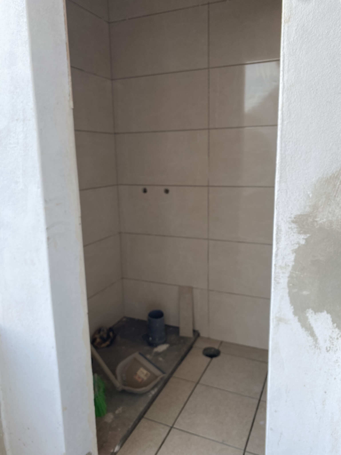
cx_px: 170
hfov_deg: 53.1
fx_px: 341
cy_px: 228
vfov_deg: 67.3
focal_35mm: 26
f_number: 1.8
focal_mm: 4.25
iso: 32
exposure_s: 1/149
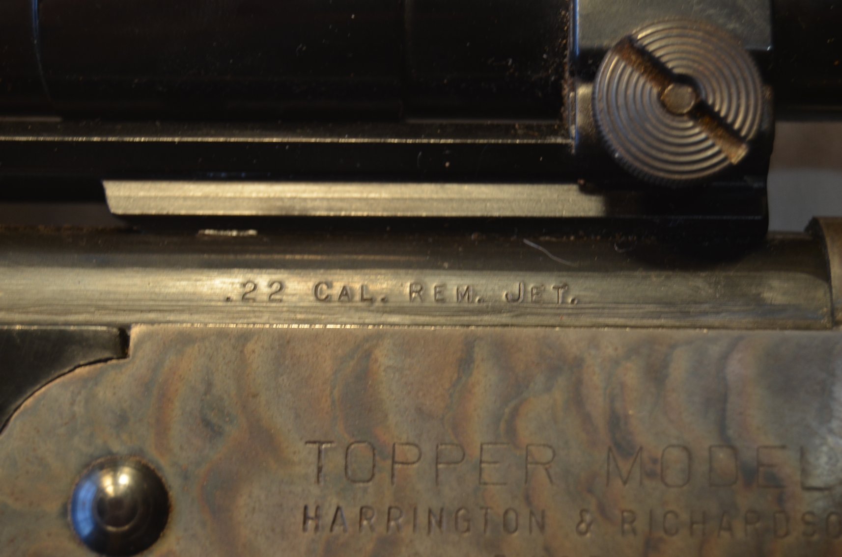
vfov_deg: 16.5
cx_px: 421
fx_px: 1925
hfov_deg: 24.7
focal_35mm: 82
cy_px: 278
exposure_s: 1/60
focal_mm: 55
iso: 400
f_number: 5.6
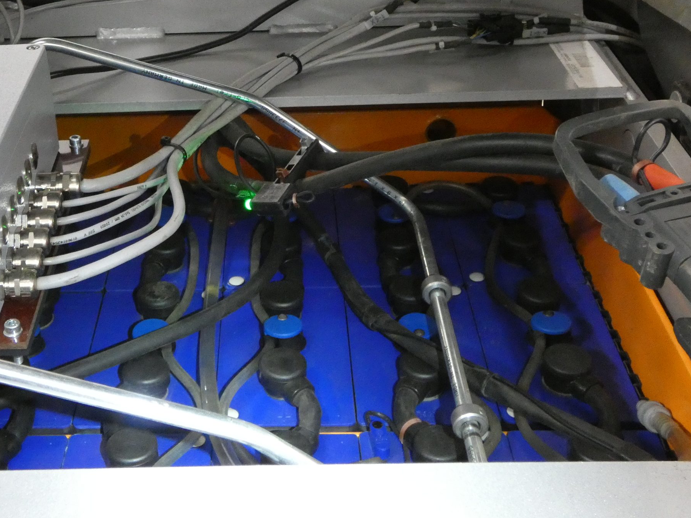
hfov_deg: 36.5
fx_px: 1038
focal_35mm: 52
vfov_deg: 28.0
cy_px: 206
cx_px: 238
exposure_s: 1/50
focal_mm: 7.1
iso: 1600
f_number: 3.6
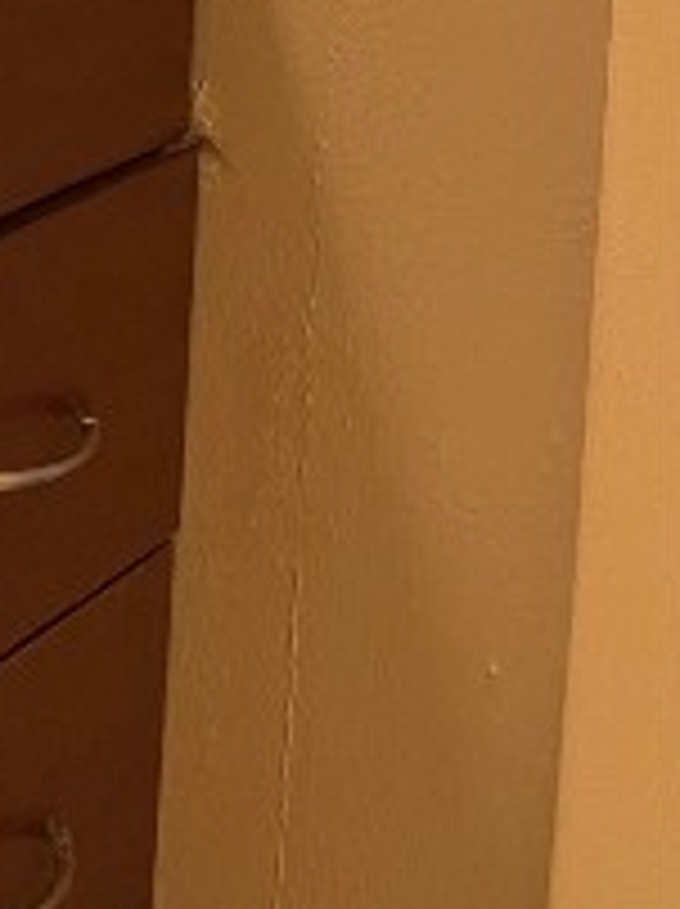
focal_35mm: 99
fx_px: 2599
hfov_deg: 13.2
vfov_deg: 17.3
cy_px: -572
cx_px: -608
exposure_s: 1/60
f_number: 1.6
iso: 100
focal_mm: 5.1
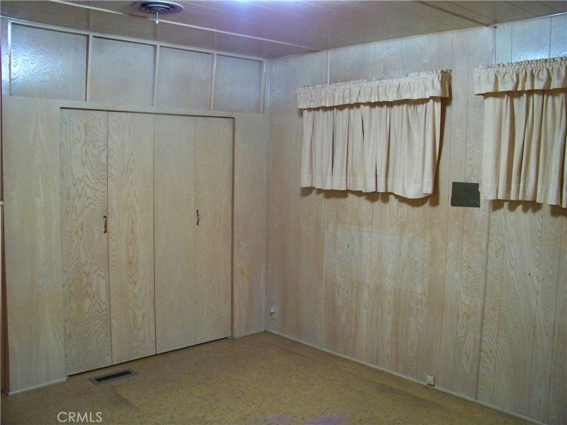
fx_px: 541
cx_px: 284
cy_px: 212
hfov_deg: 55.4
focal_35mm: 33
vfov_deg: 42.9
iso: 800
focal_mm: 5.85
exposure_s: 1/30
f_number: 2.8
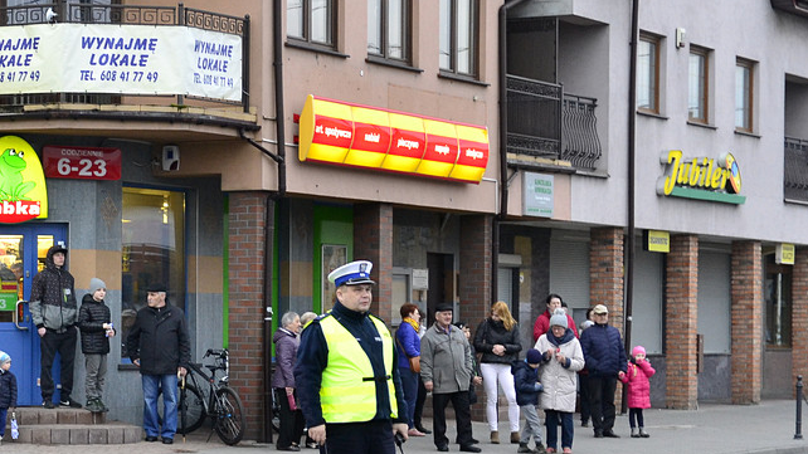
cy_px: 331
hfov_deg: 17.7
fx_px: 2549
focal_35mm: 119
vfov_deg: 10.2
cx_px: 60
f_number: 4
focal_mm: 38
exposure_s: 1/100
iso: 800
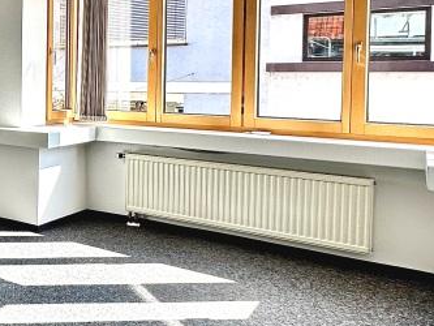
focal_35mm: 43
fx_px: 539
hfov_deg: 34.0
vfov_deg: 33.1
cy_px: 91
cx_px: -104
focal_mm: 2.22
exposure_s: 1/214
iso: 40
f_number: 2.2
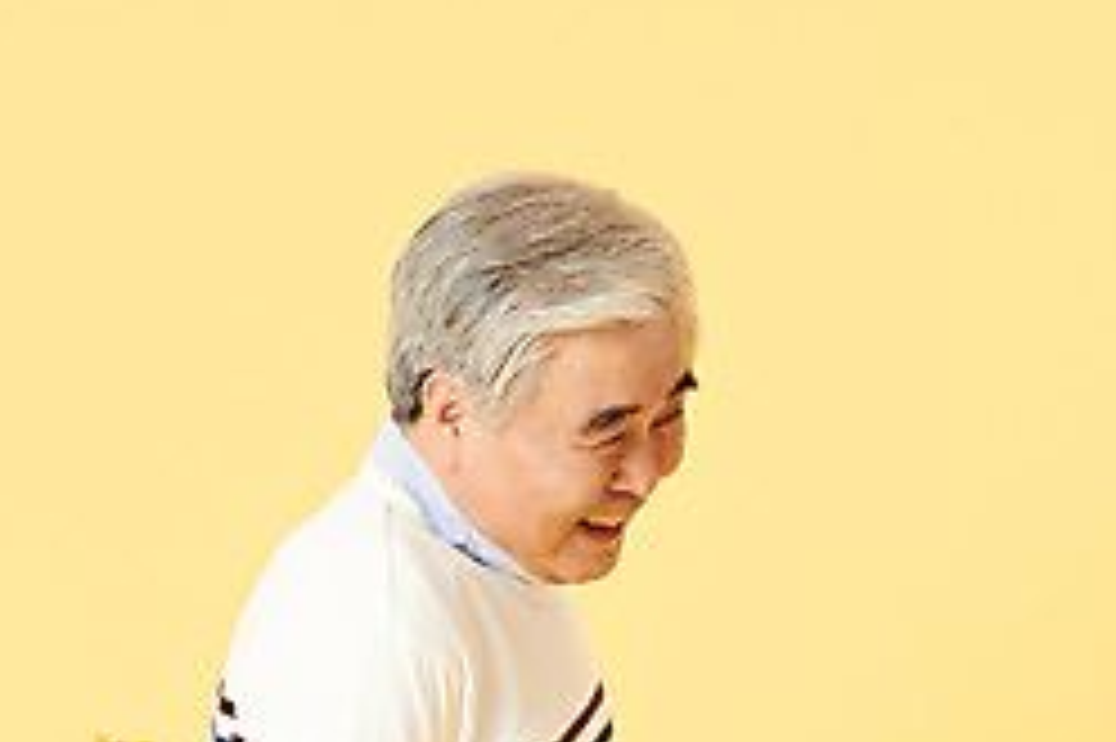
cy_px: 800
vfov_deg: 5.1
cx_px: 1001
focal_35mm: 271
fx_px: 8395
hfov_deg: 7.6
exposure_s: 1/125
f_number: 8
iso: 100
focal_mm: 112
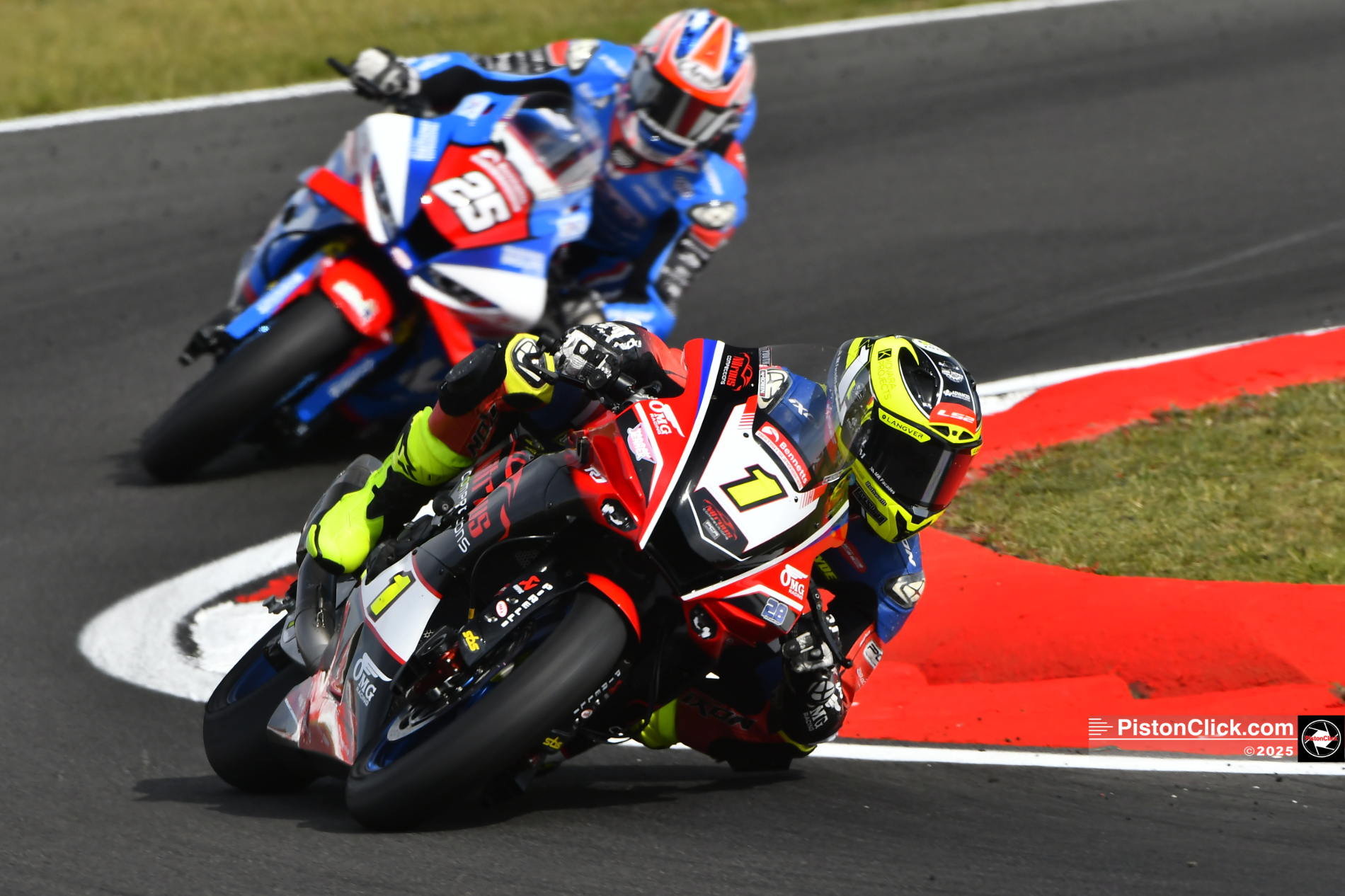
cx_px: 672
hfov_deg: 2.8
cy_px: 448
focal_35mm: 735
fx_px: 27454
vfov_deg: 1.9
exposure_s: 1/500
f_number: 7.1
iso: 220
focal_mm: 490
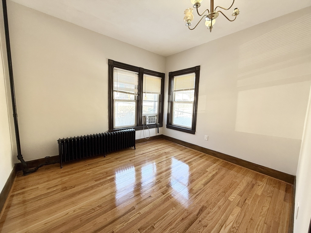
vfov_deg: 85.7
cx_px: 156
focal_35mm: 14
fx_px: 126
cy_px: 116
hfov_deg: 102.1
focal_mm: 2.22
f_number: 2.2
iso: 64
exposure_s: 1/99
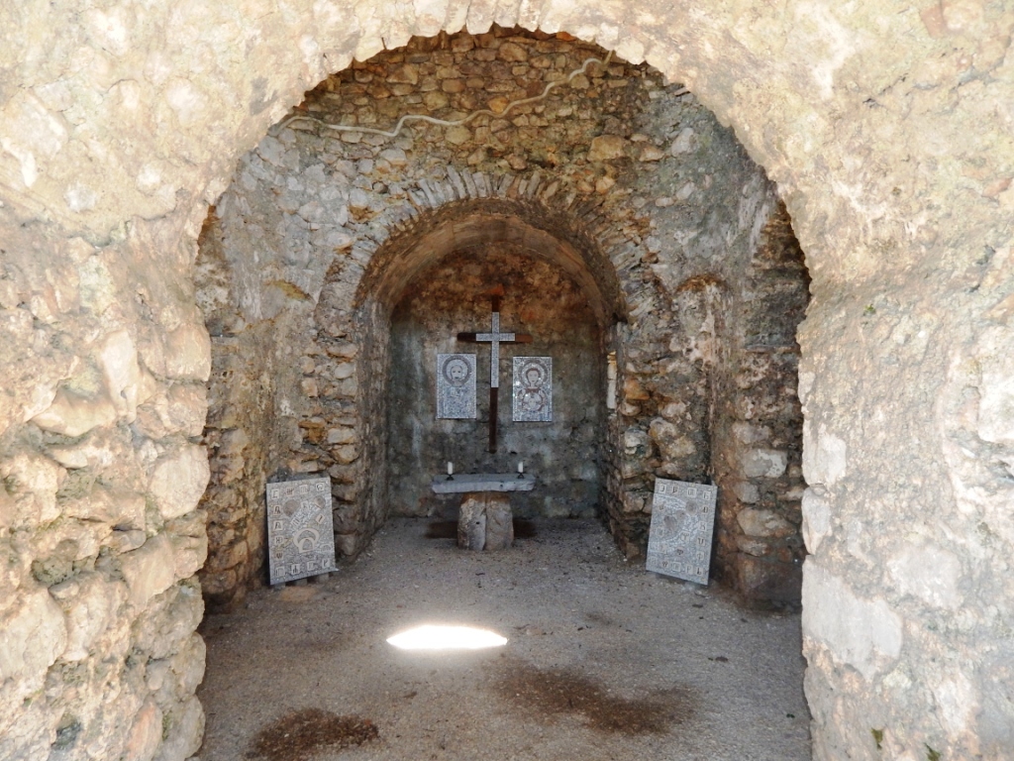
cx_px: 507
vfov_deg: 61.1
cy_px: 380
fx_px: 644
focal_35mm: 22
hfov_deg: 76.4
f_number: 3
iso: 200
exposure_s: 1/30
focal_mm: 4
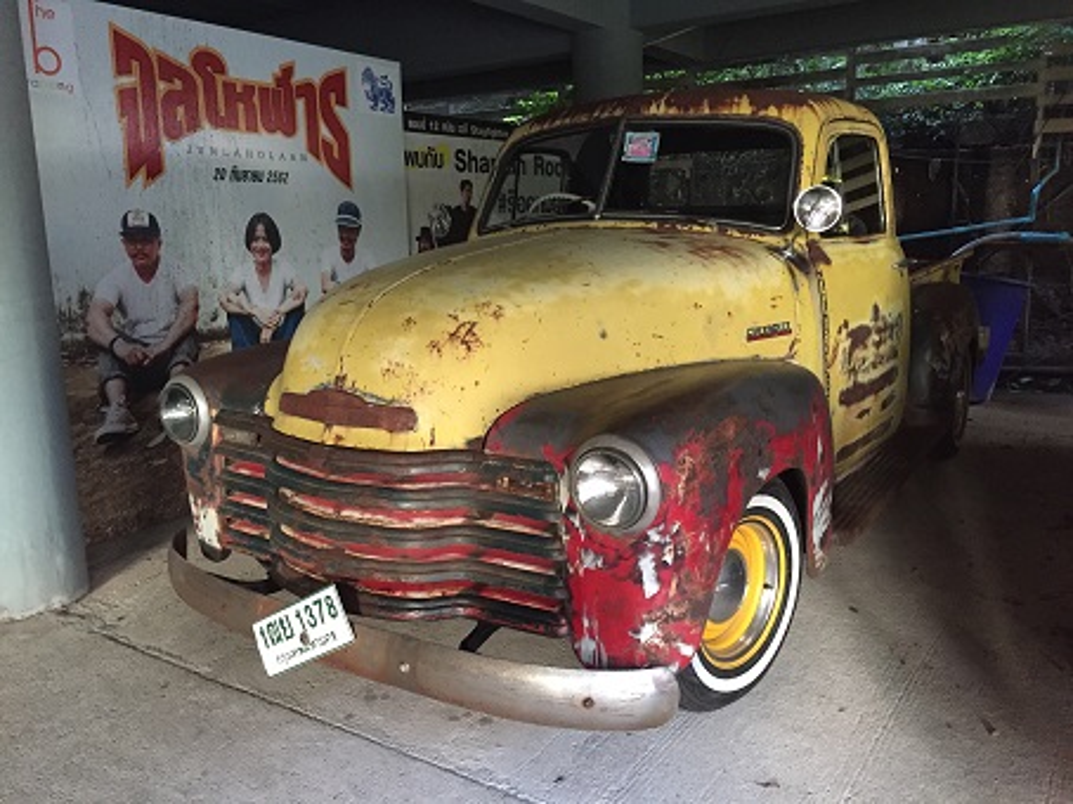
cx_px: 536
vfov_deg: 48.2
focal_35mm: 29
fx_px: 898
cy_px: 402
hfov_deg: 61.7
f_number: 2.2
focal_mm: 4.15
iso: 320
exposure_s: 1/17
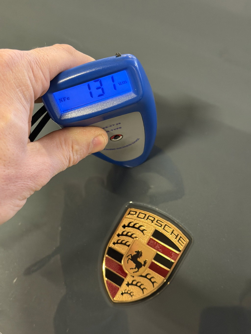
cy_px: 167
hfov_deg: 30.3
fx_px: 464
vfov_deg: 39.7
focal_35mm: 48
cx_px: 126
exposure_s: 1/25
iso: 500
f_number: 1.78
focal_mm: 6.76
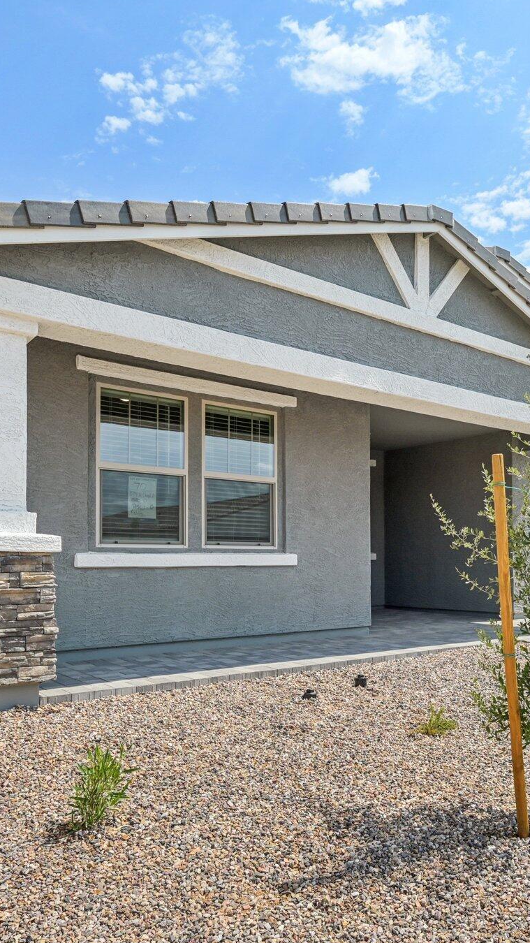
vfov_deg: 69.9
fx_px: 675
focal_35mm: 27
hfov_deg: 41.8
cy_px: 470
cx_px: 388
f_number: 8
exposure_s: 1/640
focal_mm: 17
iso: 160
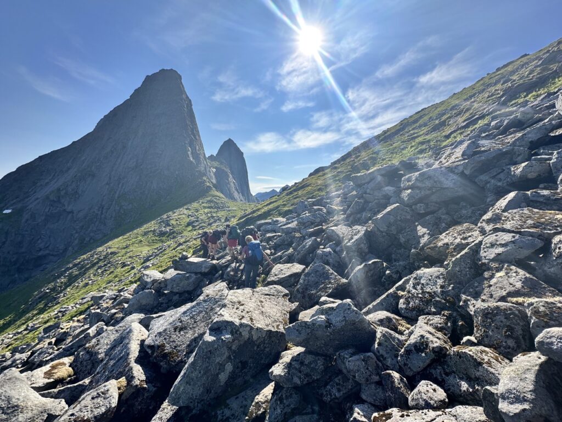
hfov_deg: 102.1
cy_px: 211
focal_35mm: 14
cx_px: 281
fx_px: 227
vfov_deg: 85.7
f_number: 2.2
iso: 50
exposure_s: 1/2353
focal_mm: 2.22
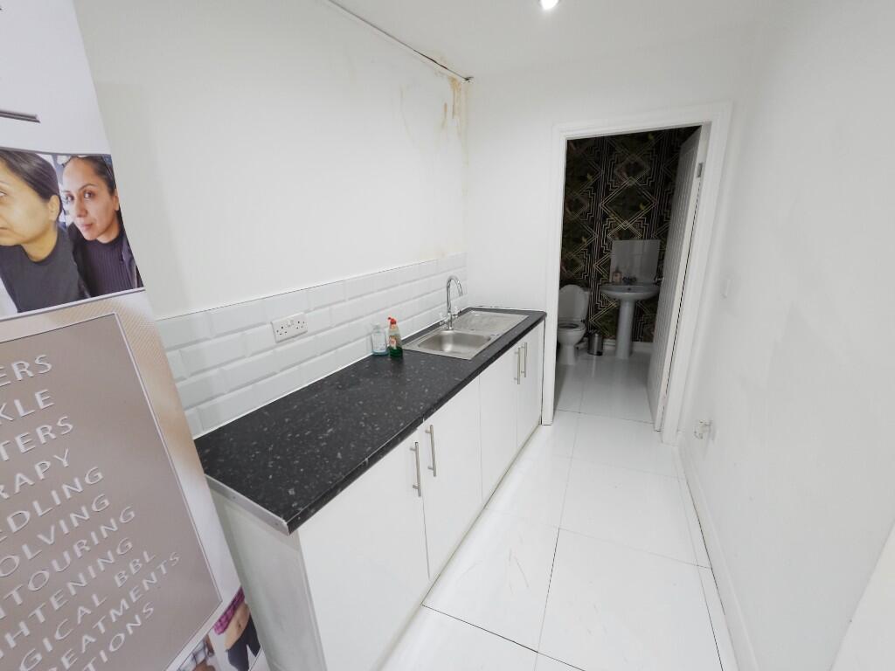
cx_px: 448
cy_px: 336
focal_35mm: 13
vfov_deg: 89.9
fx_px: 336
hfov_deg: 106.2
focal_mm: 2.2
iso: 320
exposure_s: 1/33.3
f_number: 2.2
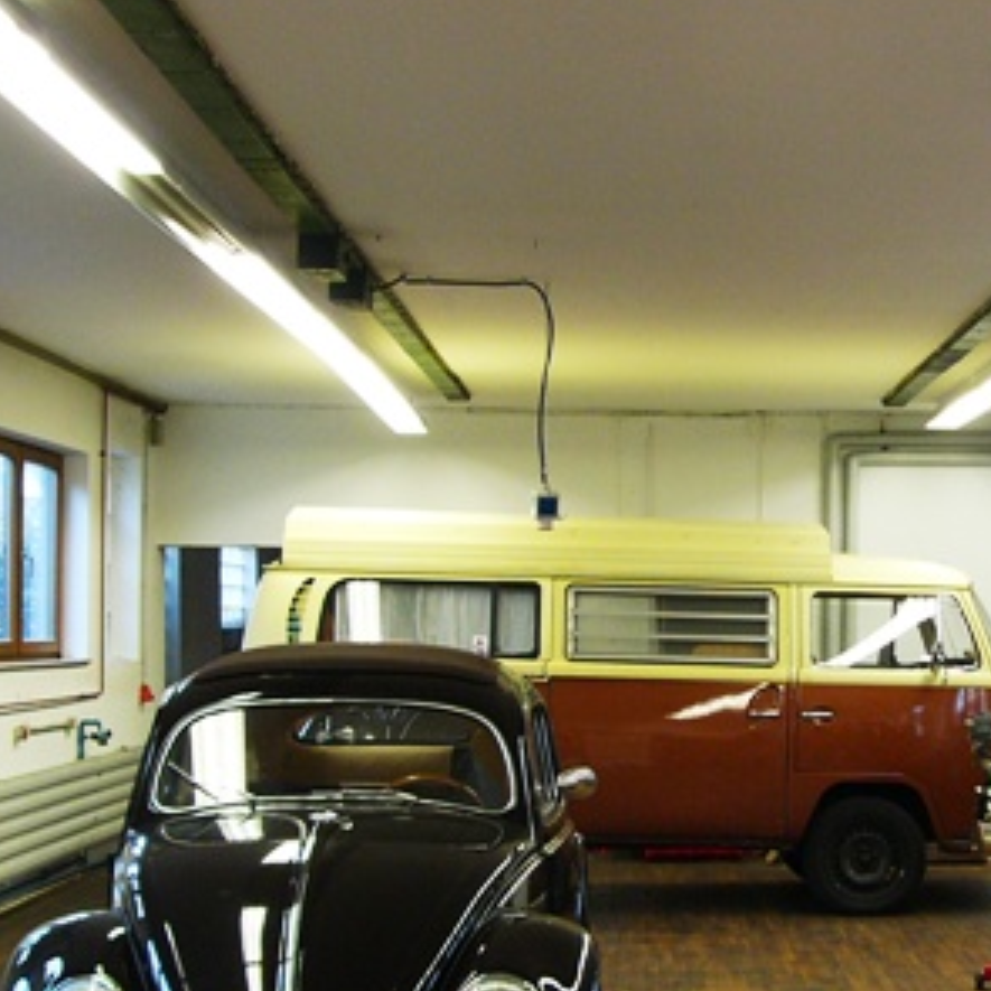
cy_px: 598
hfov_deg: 24.7
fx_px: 2235
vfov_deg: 25.0
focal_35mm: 69
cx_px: 769
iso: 100
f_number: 2.8
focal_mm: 6
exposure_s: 1/20
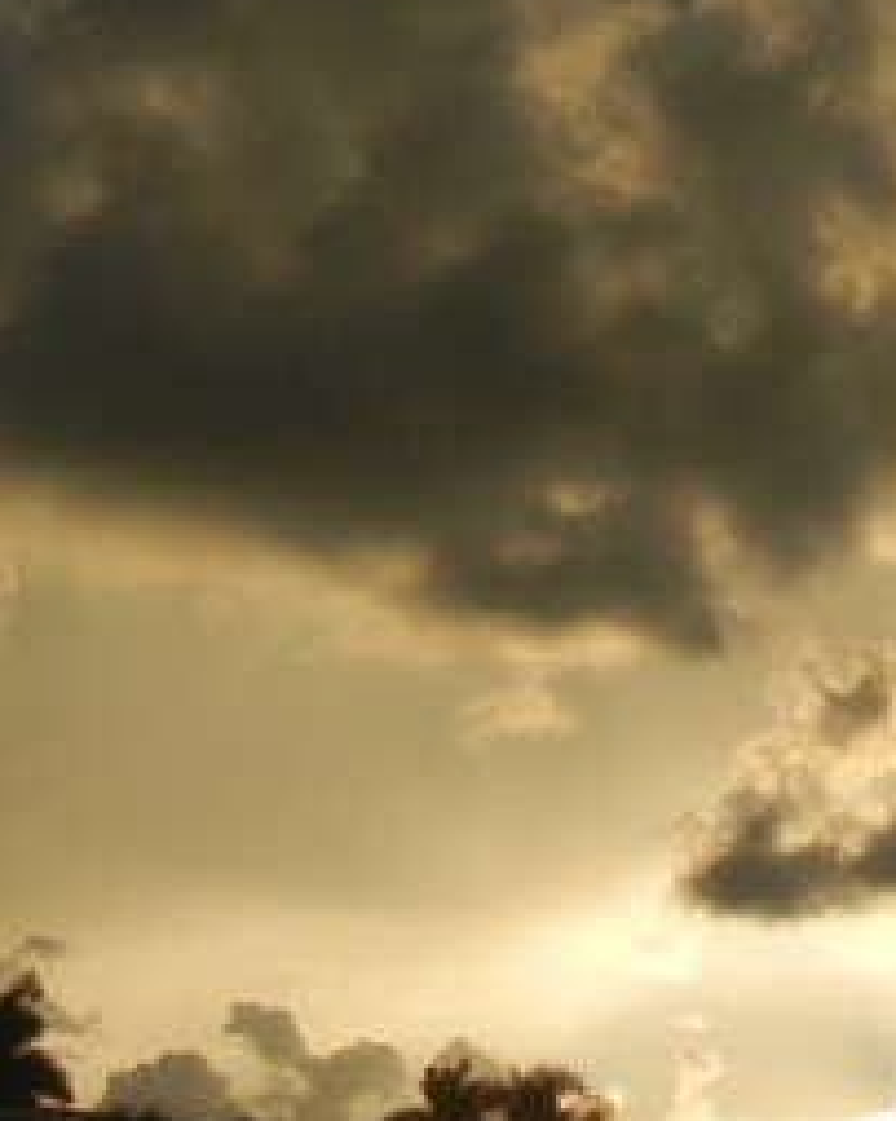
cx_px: 1267
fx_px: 3914
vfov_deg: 15.5
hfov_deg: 12.5
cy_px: -353
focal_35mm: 118
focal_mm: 5.4
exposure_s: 1/410
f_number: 7
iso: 160
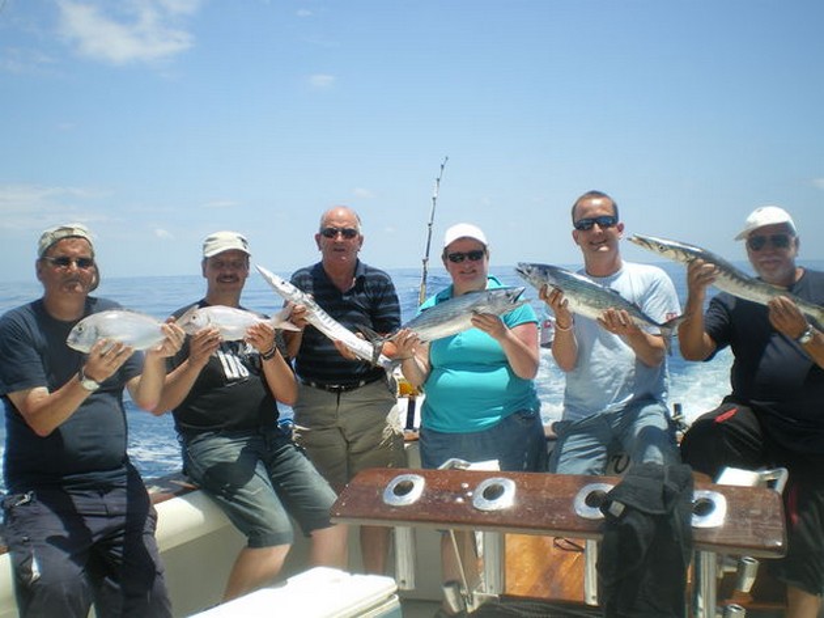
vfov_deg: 39.6
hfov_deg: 51.4
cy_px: 309
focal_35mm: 36
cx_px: 412
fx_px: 857
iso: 50
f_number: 4.6
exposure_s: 1/400
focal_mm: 6.3
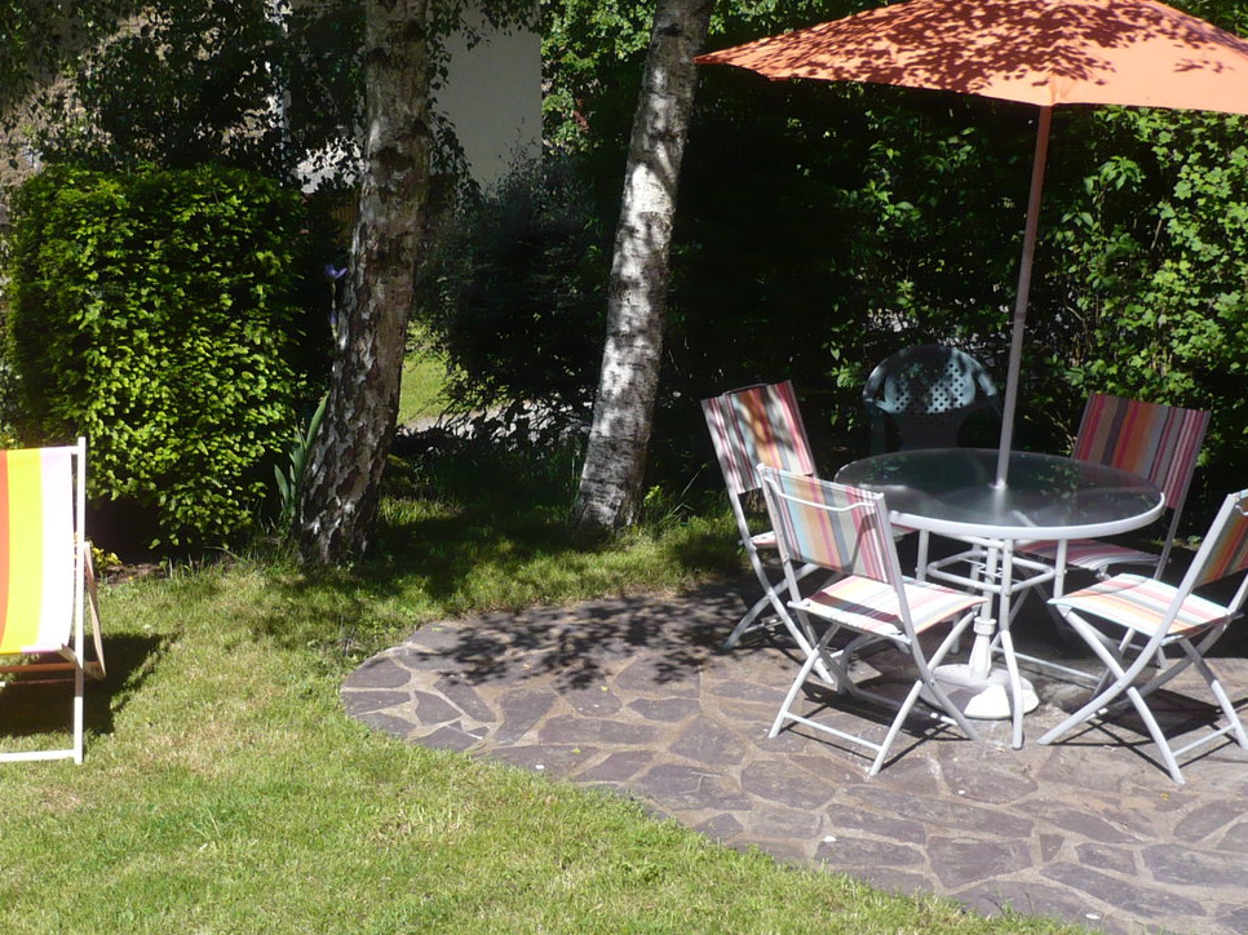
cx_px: 417
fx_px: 2091
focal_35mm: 58
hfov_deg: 33.0
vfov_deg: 25.2
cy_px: 511
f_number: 2.8
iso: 100
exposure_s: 1/800
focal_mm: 5.8
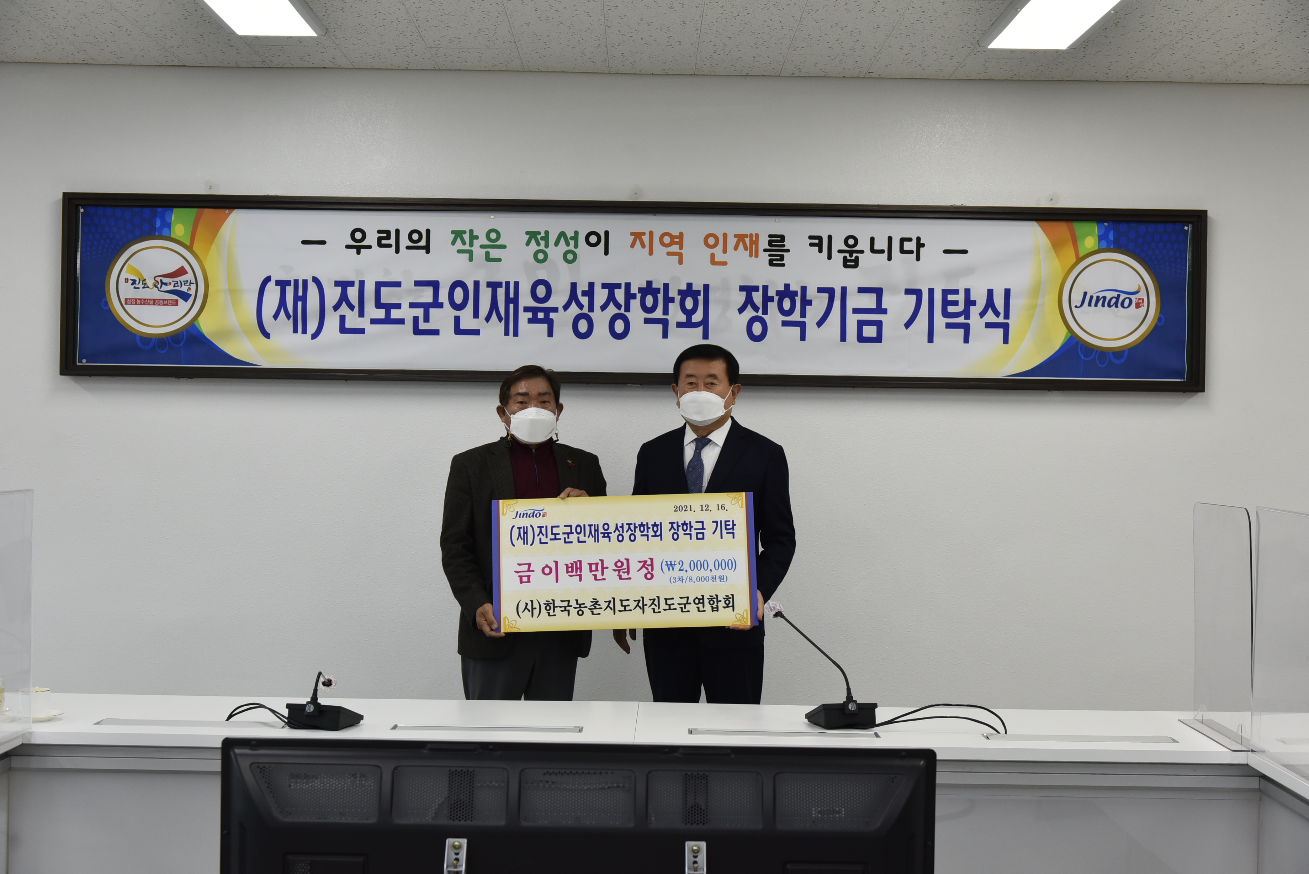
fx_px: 1891
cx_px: 654
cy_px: 437
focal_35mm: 52
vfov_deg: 26.0
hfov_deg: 38.2
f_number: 5.6
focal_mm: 52
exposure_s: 1/125
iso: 800
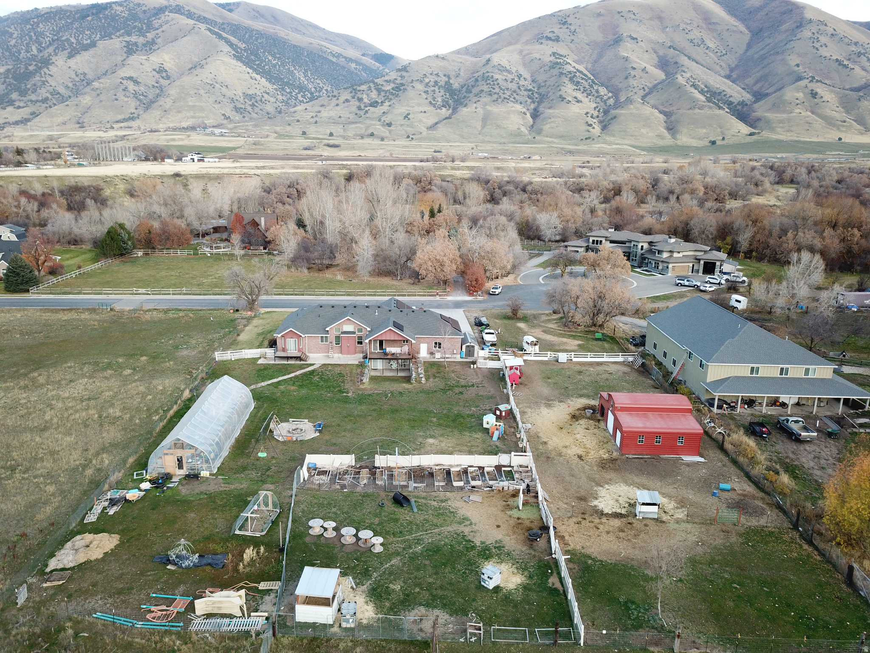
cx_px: 435
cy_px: 326
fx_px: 653
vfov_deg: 53.1
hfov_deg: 67.3
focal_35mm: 26
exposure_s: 1/100
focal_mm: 4.73
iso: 126
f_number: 2.2
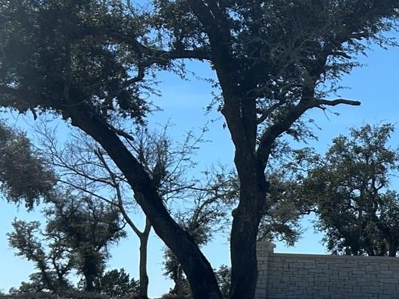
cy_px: 263
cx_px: 666
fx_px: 1164
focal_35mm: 101
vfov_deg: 14.5
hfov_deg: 16.9
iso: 50
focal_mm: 5.7
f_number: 1.5
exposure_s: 1/6579
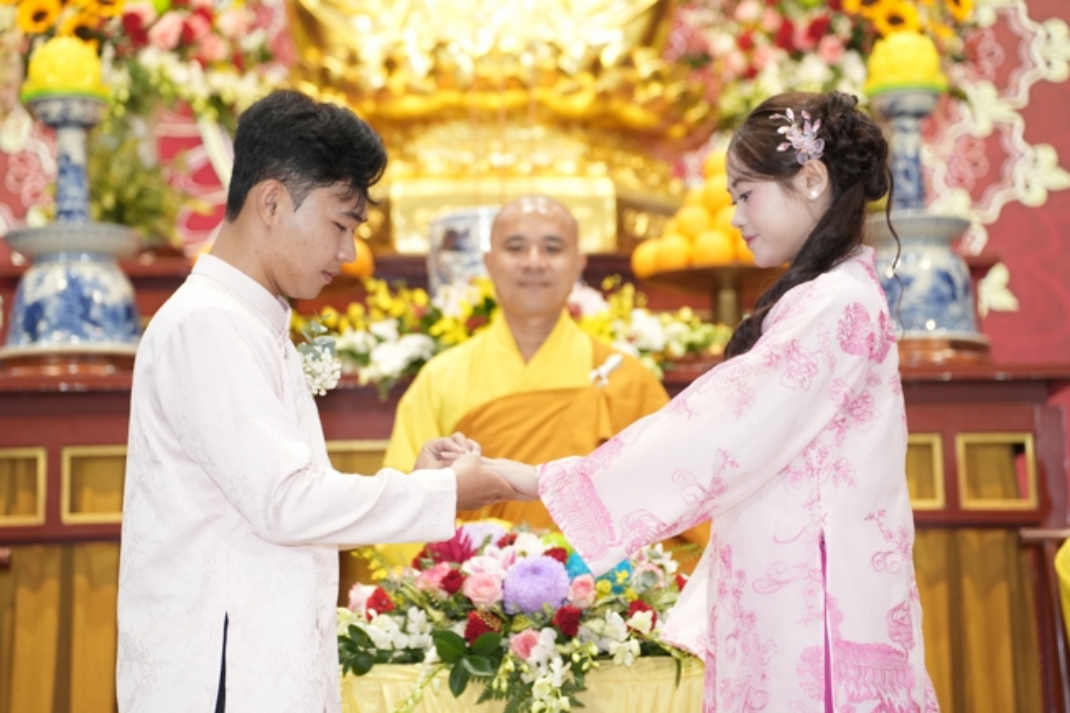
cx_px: 535
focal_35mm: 96
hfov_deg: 21.2
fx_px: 2852
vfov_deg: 14.2
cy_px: 356
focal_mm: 96
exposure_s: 1/250
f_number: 2.8
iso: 2000
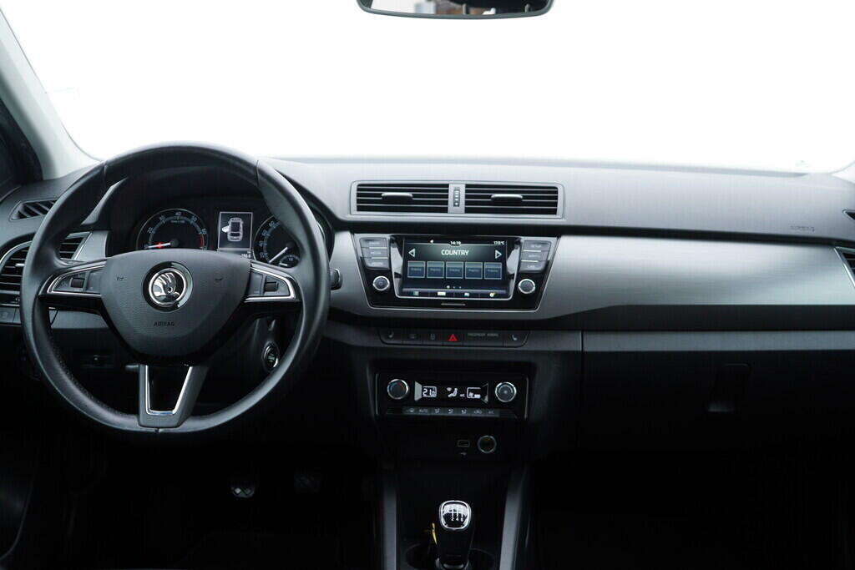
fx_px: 855
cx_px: 428
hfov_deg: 53.1
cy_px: 285
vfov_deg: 36.9
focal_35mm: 36
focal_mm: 24
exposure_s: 1/40
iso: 160
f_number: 2.8
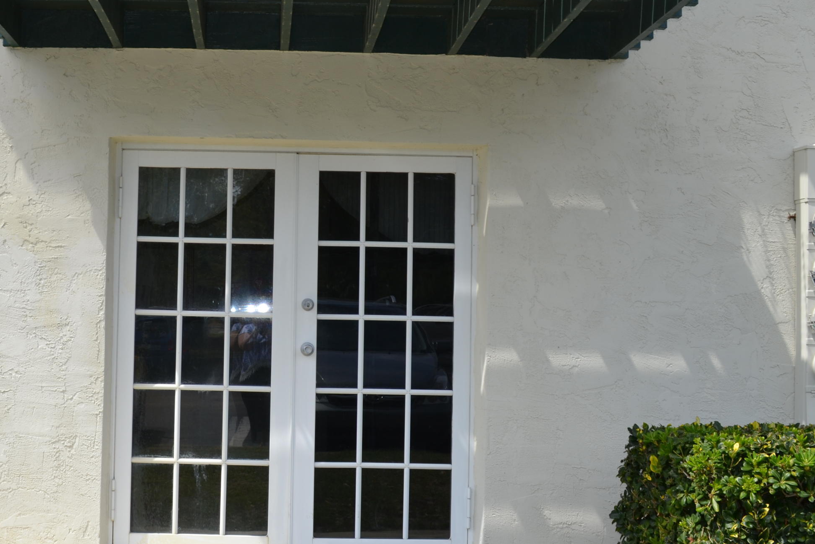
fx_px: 1154
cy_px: 274
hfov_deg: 38.2
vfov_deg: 26.5
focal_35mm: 51
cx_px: 240
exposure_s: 1/200
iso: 100
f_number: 8
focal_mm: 22
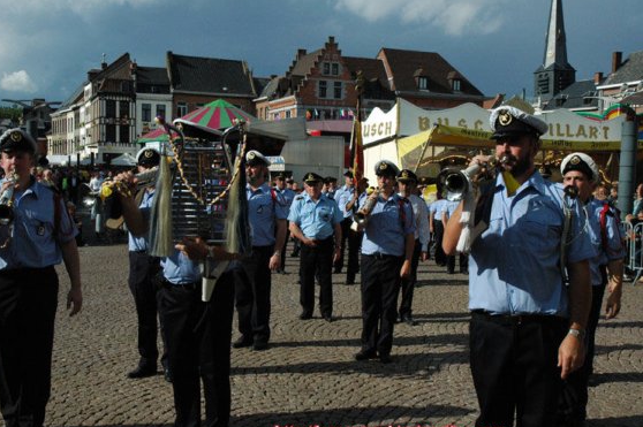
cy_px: 227
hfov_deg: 44.9
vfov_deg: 30.8
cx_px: 298
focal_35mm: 44
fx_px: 777
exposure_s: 1/2500
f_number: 8
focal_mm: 27
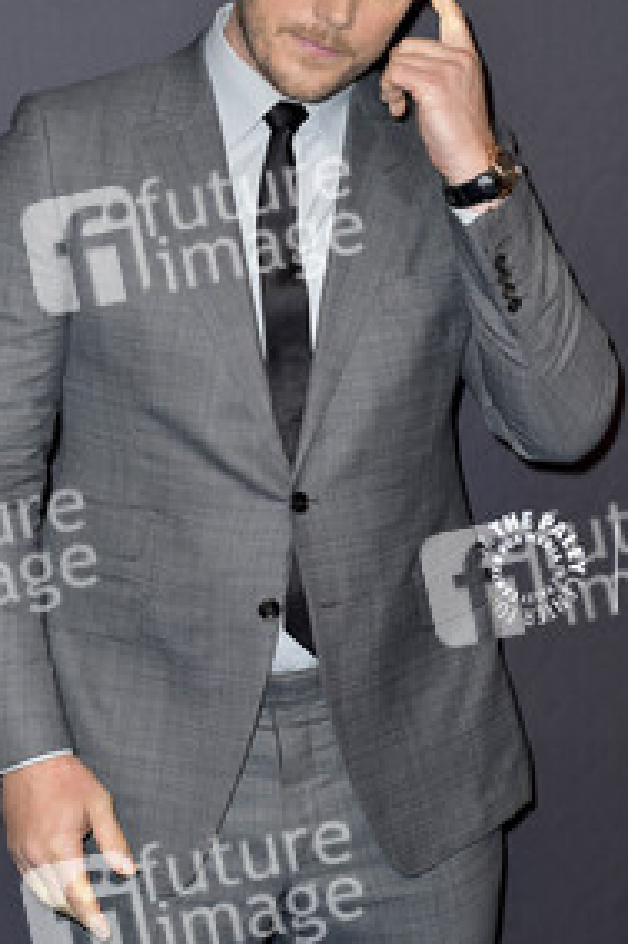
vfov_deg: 21.9
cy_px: 402
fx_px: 2436
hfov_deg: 14.7
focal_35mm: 93
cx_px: 291
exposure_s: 1/250
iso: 250
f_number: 5.6
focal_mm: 66
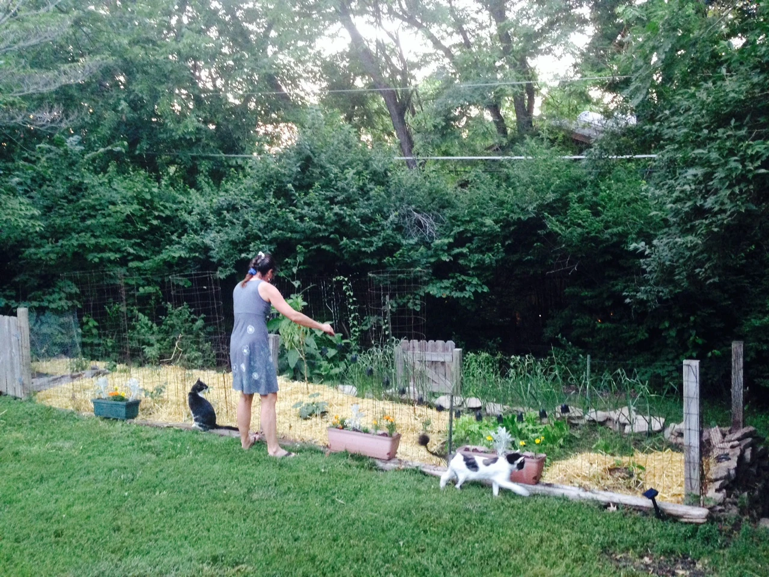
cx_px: 384
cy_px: 288
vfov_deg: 42.9
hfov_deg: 55.4
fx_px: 733
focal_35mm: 33
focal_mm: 4.12
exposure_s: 1/20
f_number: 2.4
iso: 320
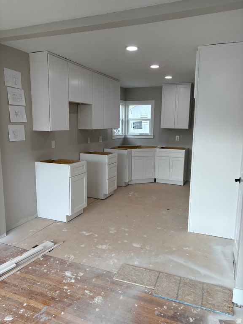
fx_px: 243
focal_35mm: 26
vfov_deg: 67.3
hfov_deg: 53.1
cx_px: 122
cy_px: 162
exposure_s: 1/241
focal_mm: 5.96
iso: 80
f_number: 1.6
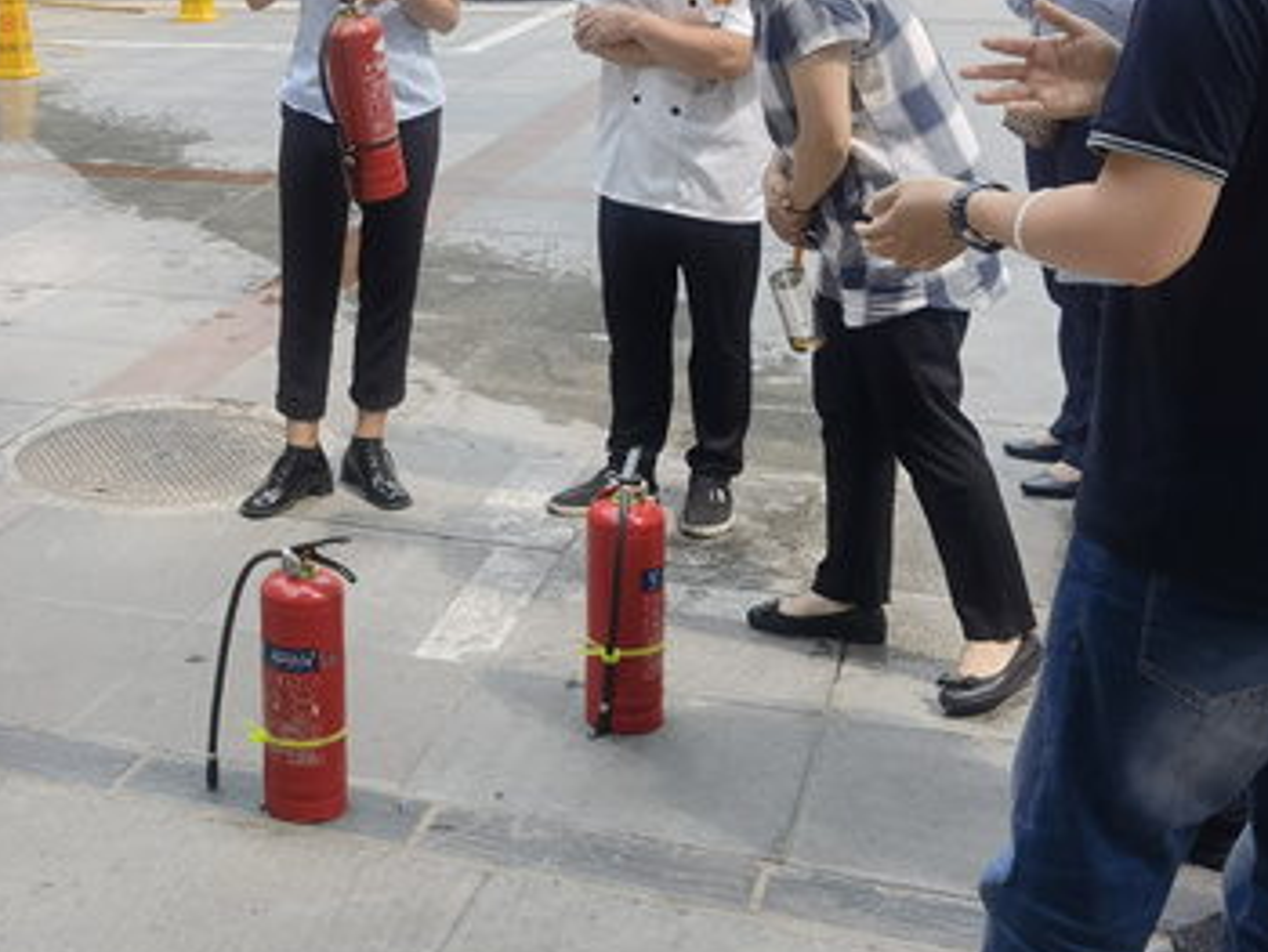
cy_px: 129
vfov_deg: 26.3
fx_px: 1979
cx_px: 207
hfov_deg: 34.2
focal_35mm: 54
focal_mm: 6.67
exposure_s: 1/1248
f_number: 1.9
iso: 50
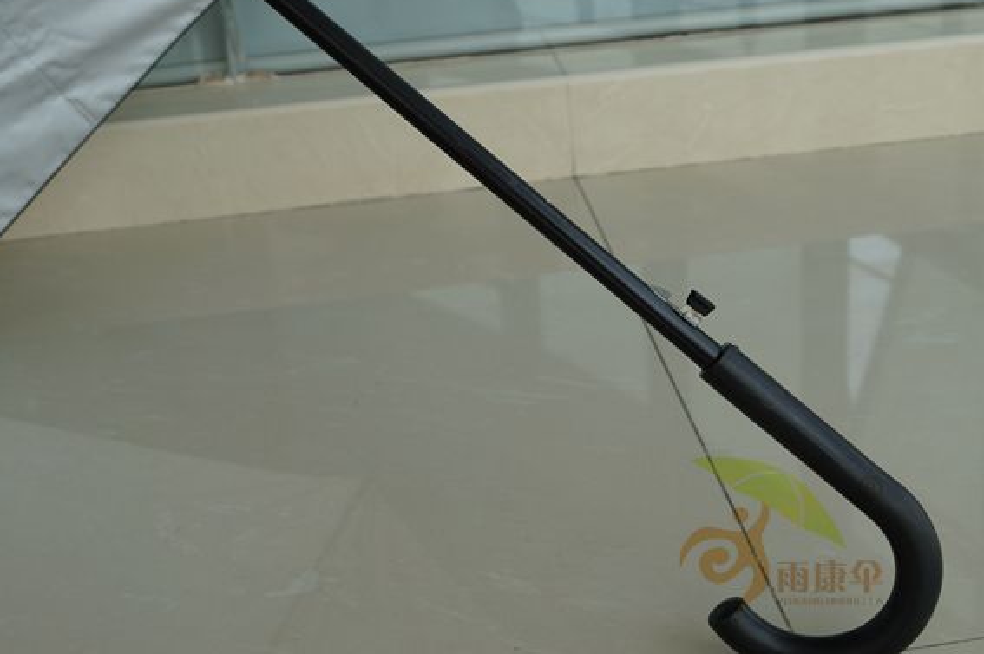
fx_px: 1502
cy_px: 380
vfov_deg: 24.5
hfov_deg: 36.1
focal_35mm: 55
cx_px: 597
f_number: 5.6
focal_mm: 26
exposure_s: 1/100
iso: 100
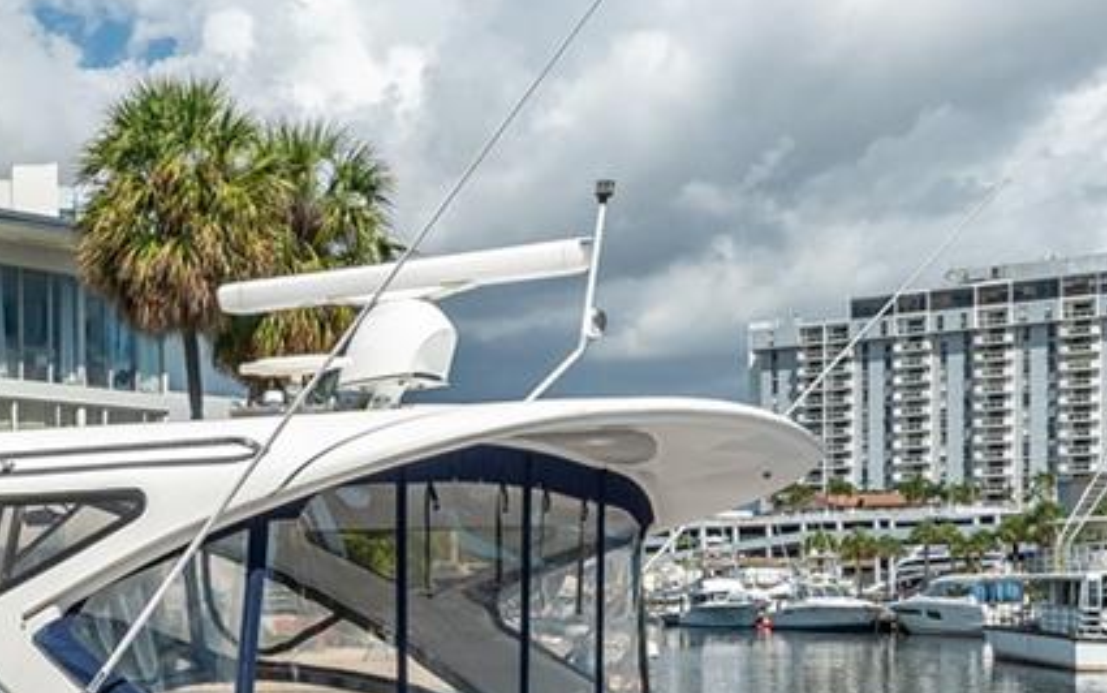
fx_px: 2083
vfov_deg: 18.5
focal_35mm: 69
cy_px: 654
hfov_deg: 27.0
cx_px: -143
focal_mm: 18
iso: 200
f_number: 9
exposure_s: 1/1250
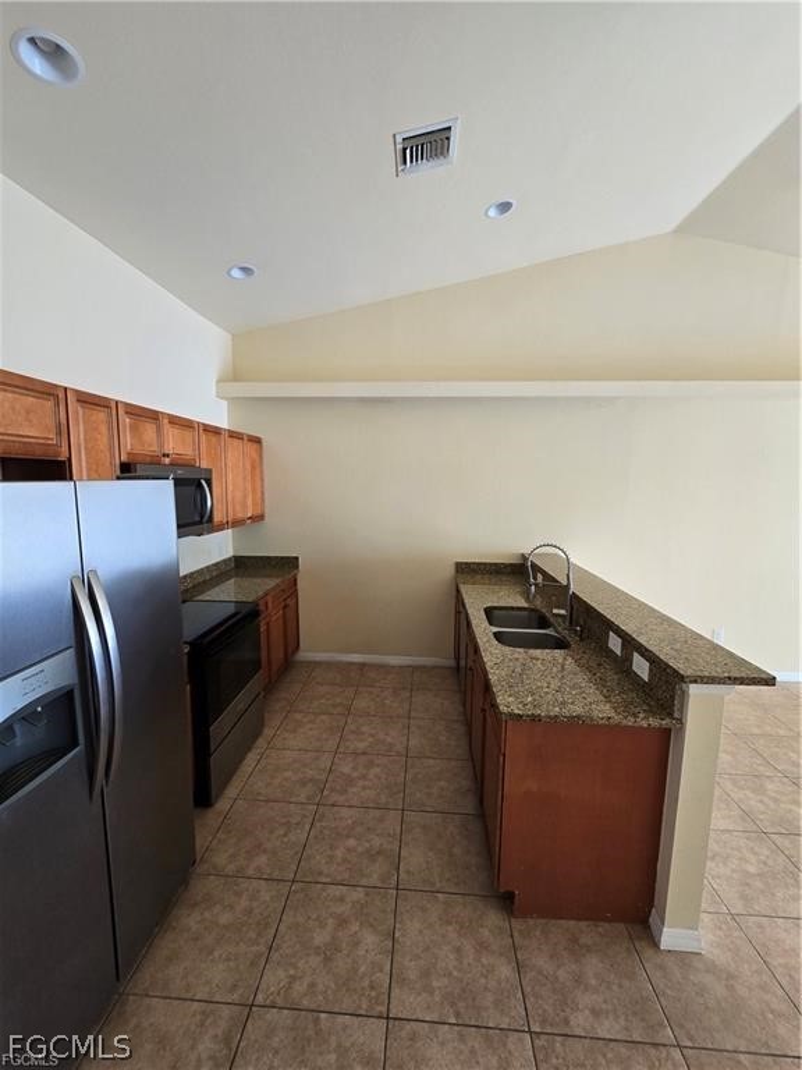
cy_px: 535
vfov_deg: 106.2
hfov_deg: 89.9
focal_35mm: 13
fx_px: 402
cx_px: 401
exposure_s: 1/60
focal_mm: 2.2
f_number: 2.2
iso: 160
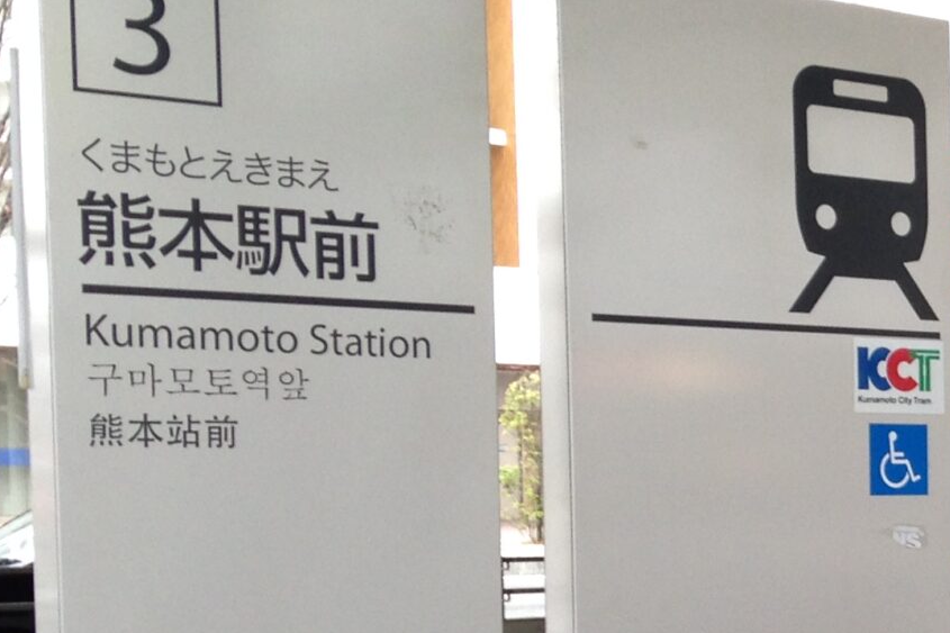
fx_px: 2744
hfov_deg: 17.8
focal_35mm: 104
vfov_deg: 13.0
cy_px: 663
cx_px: 1374
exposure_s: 1/20
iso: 80
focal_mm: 4.12
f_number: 2.4
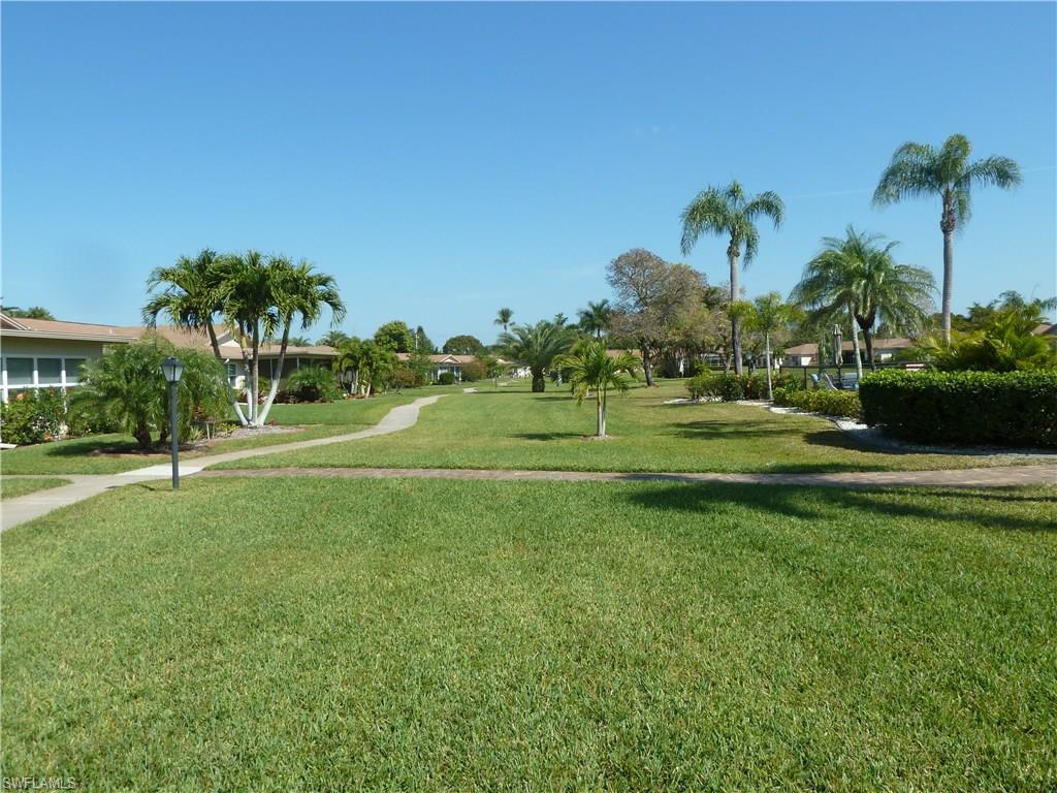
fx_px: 763
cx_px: 528
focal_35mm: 25
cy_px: 396
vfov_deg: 54.9
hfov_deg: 69.4
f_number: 4.5
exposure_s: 1/400
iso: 80
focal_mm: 4.1
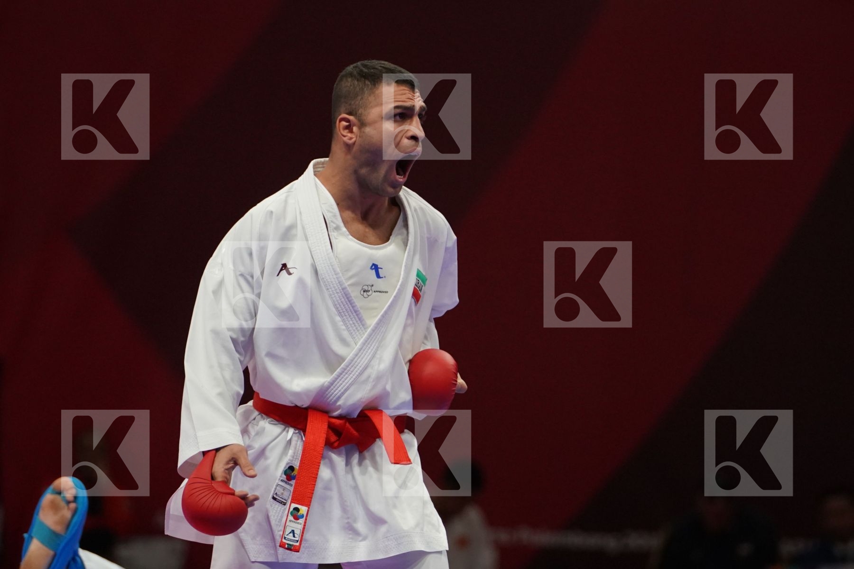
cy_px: 284
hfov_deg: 6.1
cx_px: 427
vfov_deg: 4.1
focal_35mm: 337
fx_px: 7994
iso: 2500
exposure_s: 1/1000
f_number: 4
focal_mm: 225
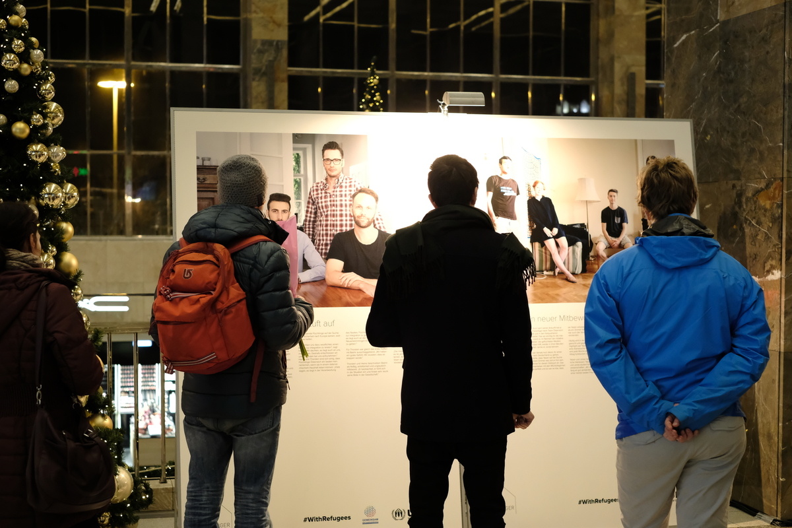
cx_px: 396
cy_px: 264
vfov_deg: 25.5
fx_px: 1166
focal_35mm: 53
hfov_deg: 37.5
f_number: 2.8
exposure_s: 1/125
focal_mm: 35
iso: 3200
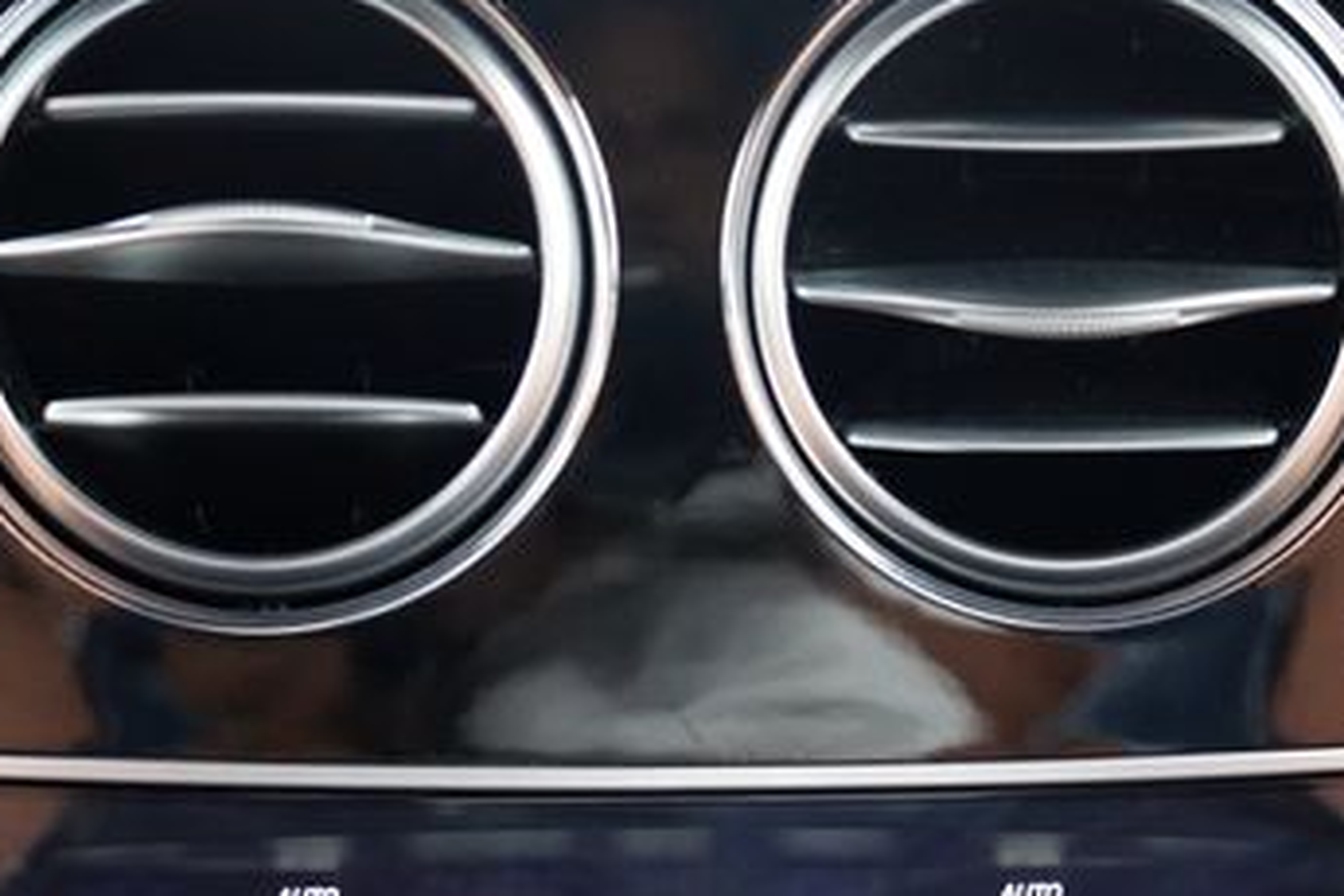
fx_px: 3770
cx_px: 686
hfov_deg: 20.2
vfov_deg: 13.4
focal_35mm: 101
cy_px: 797
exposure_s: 1/160
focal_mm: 34
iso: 2500
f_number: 2.8
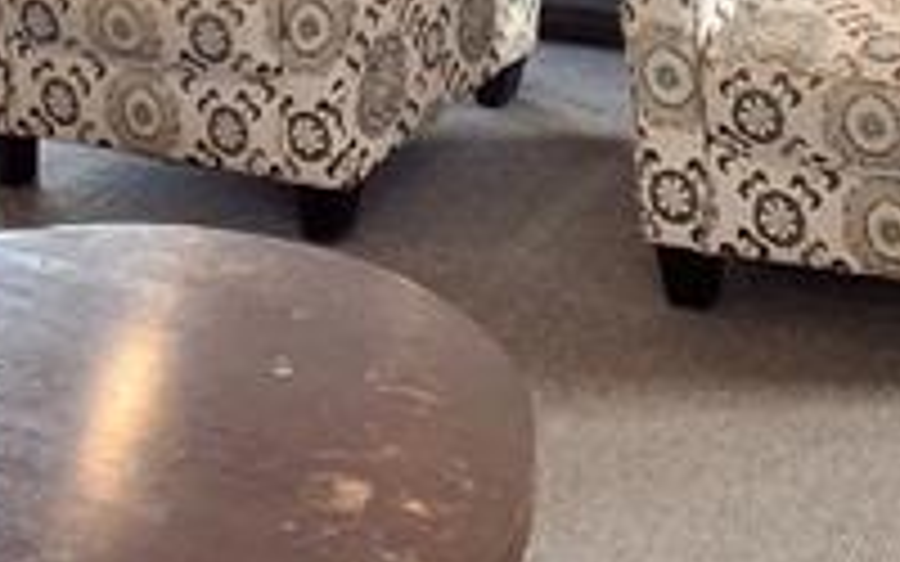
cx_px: 652
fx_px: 2134
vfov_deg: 13.2
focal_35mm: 87
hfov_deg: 23.6
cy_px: -508
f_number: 2.2
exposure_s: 1/40
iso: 100
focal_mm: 1.64
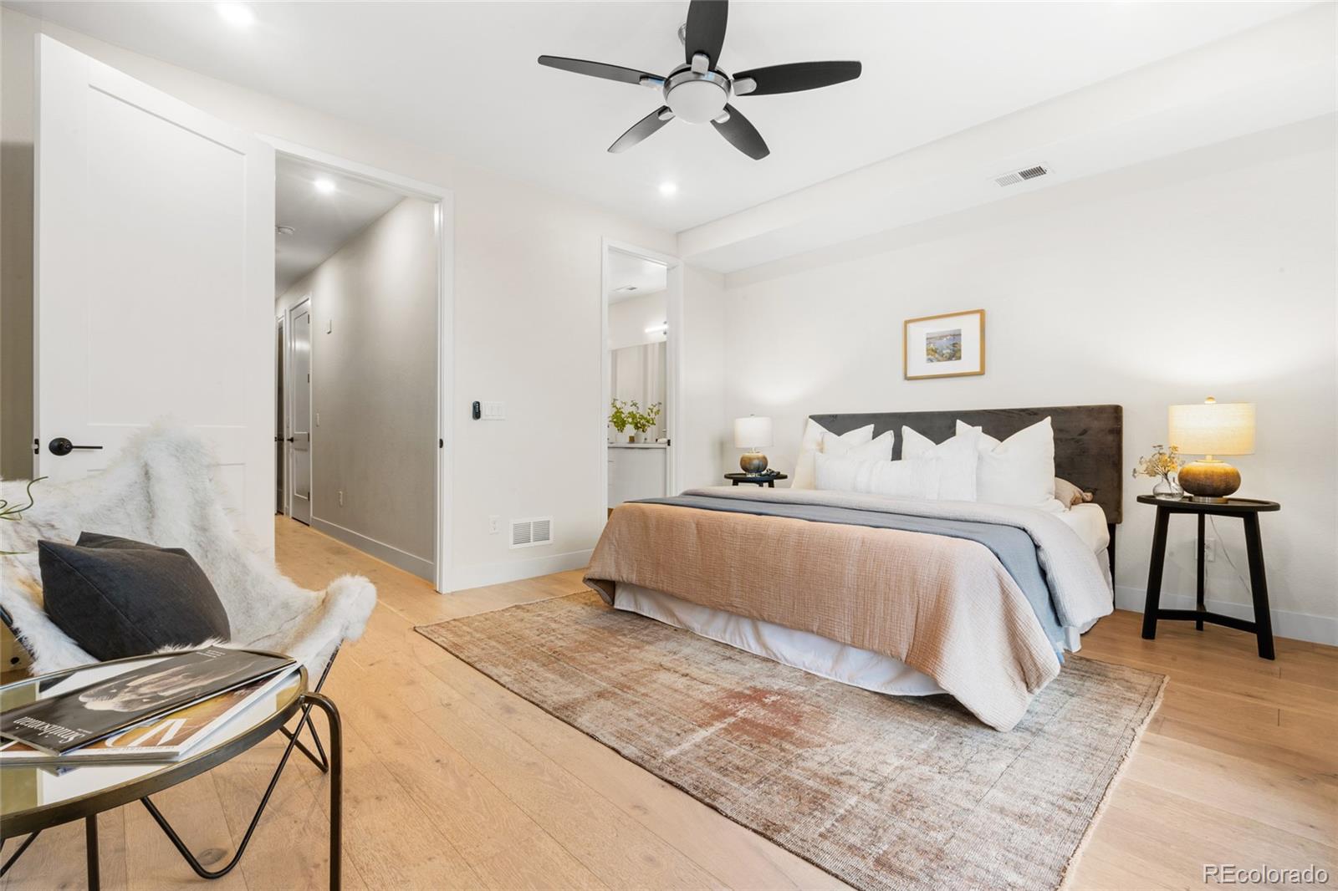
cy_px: 446
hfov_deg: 95.0
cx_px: 669
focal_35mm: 16
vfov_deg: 72.0
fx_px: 613
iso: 160
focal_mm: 16.5
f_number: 20
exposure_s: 5
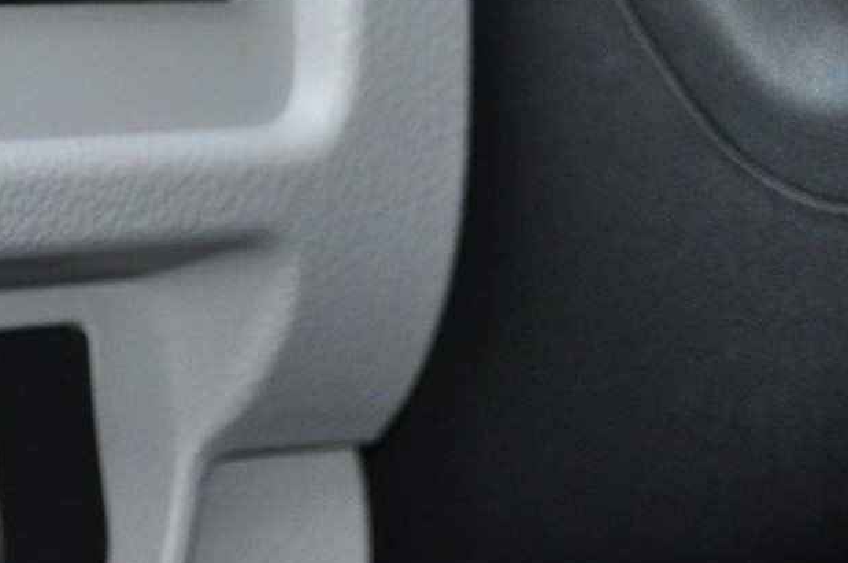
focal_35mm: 218
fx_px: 5128
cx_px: 326
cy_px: -55
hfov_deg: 9.4
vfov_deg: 6.3
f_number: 5
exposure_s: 1/60
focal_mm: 36
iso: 800
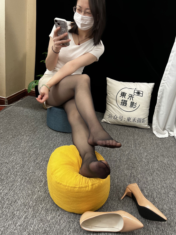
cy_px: 117
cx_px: 90
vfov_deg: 65.3
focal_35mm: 27
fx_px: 183
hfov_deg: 51.3
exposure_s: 1/121
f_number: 1.5
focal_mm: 5.7
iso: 125
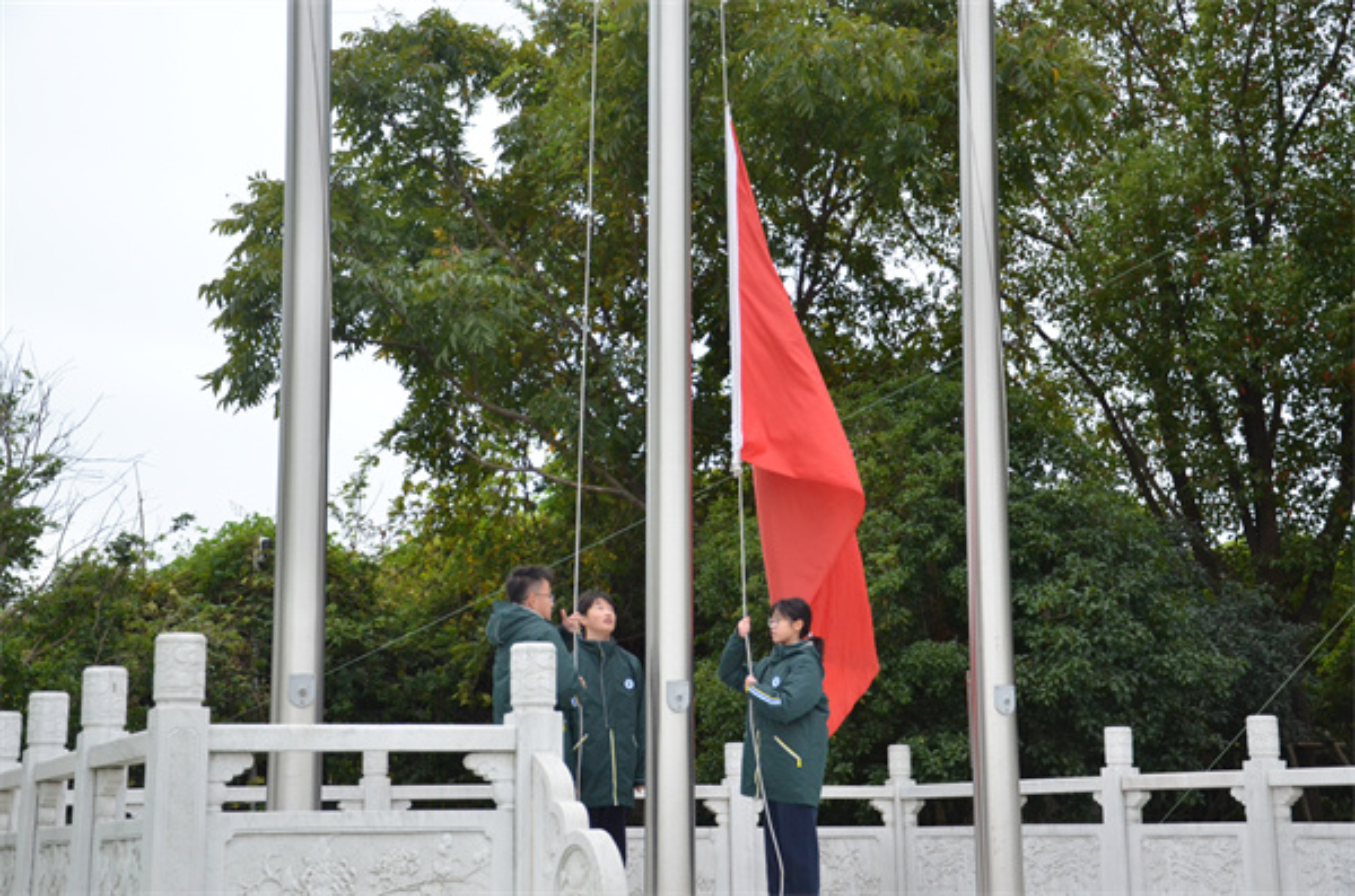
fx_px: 2140
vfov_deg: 23.7
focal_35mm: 57
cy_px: 448
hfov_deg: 35.1
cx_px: 678
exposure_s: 1/1600
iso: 1600
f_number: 4.5
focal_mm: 38
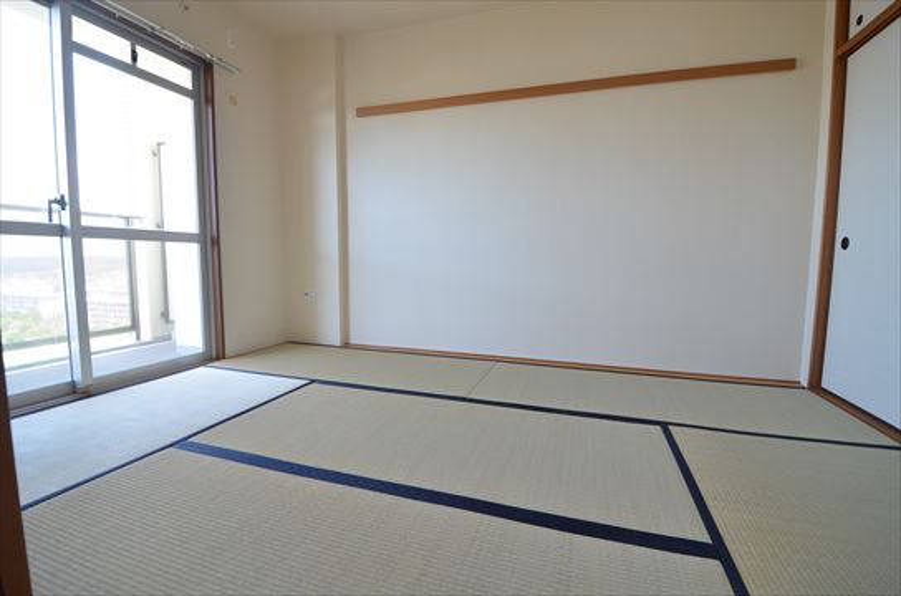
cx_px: 450
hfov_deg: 100.5
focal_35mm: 15
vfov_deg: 77.0
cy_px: 298
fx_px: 375
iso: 800
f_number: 5
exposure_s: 1/100
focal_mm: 10
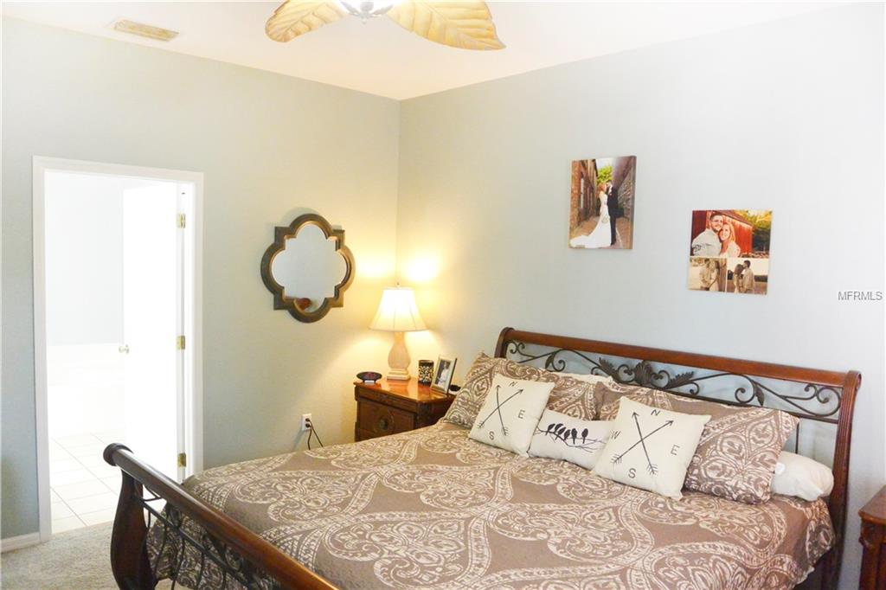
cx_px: 443
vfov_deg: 47.9
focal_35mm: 27
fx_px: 664
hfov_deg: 67.4
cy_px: 295
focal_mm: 10
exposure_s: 1/60
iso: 560
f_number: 3.5
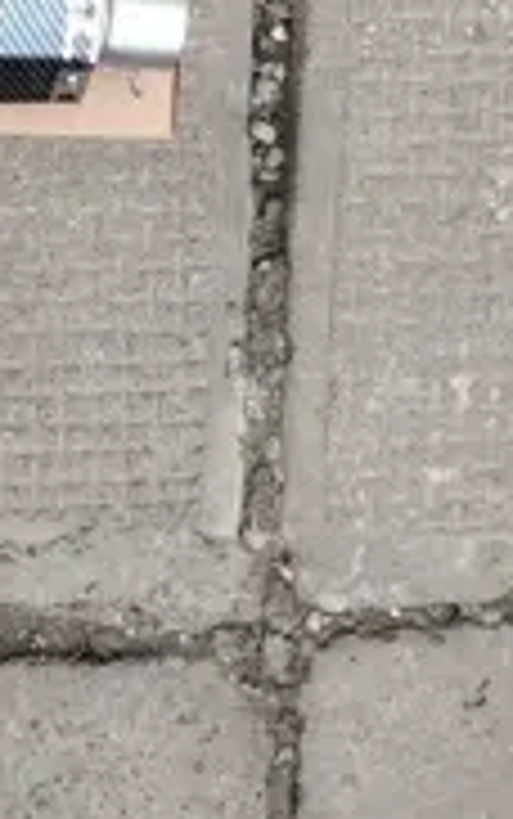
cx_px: -32
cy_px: 36
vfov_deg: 33.7
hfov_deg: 22.1
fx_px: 1251
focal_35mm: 56
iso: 100
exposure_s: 1/169
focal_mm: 5.25
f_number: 1.75
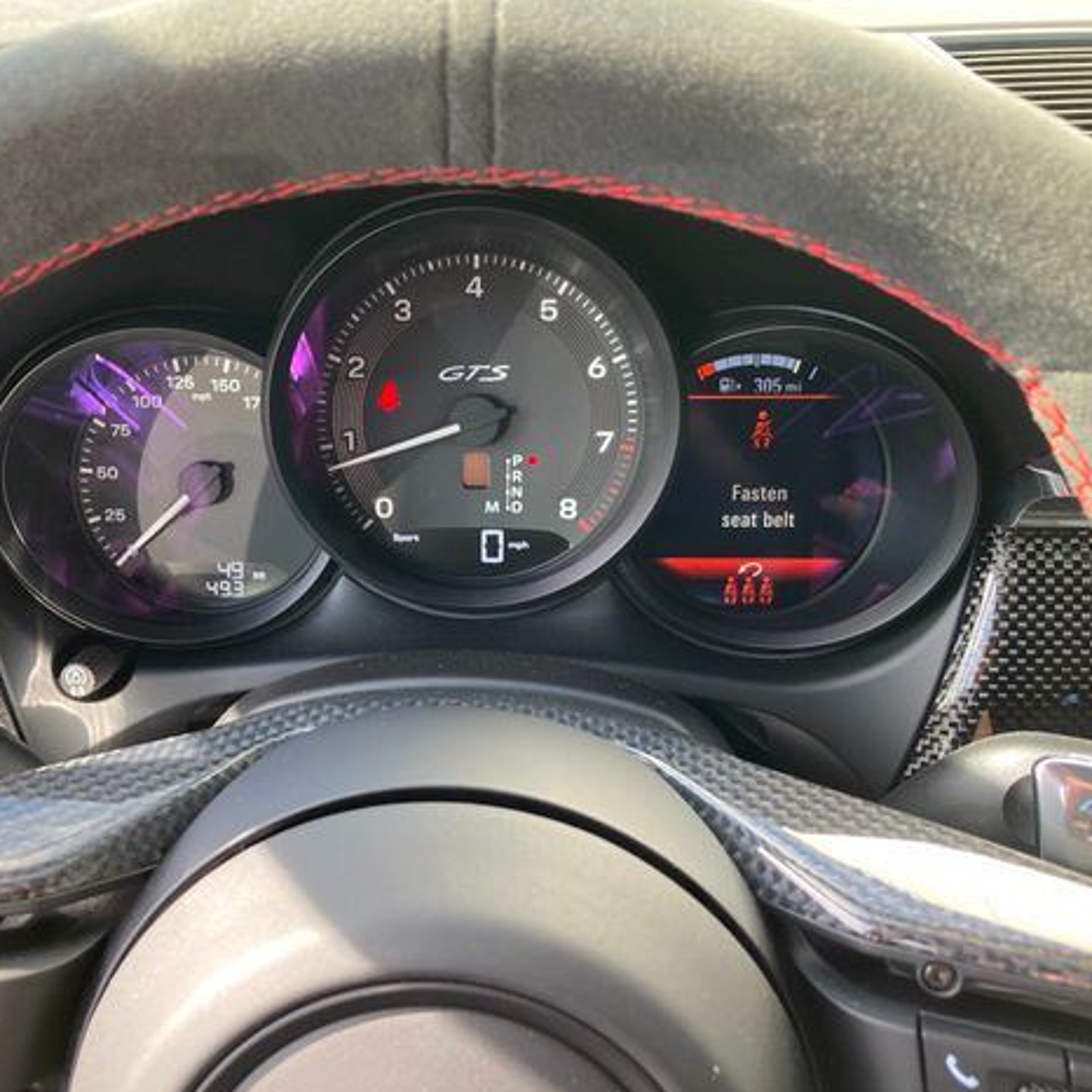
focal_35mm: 34
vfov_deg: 48.4
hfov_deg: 48.3
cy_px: 539
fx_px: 1213
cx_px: 457
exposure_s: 1/121
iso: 40
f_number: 1.8
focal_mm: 3.99
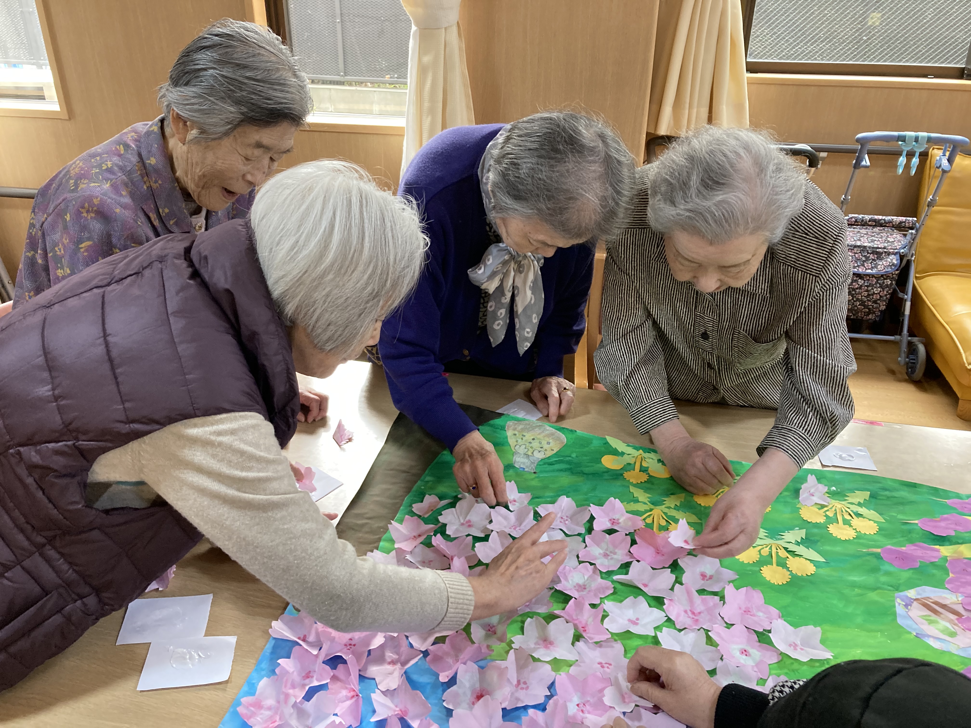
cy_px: 364
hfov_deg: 63.4
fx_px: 785
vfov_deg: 49.7
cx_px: 486
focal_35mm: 28
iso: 200
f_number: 1.8
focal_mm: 3.99
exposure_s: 1/50
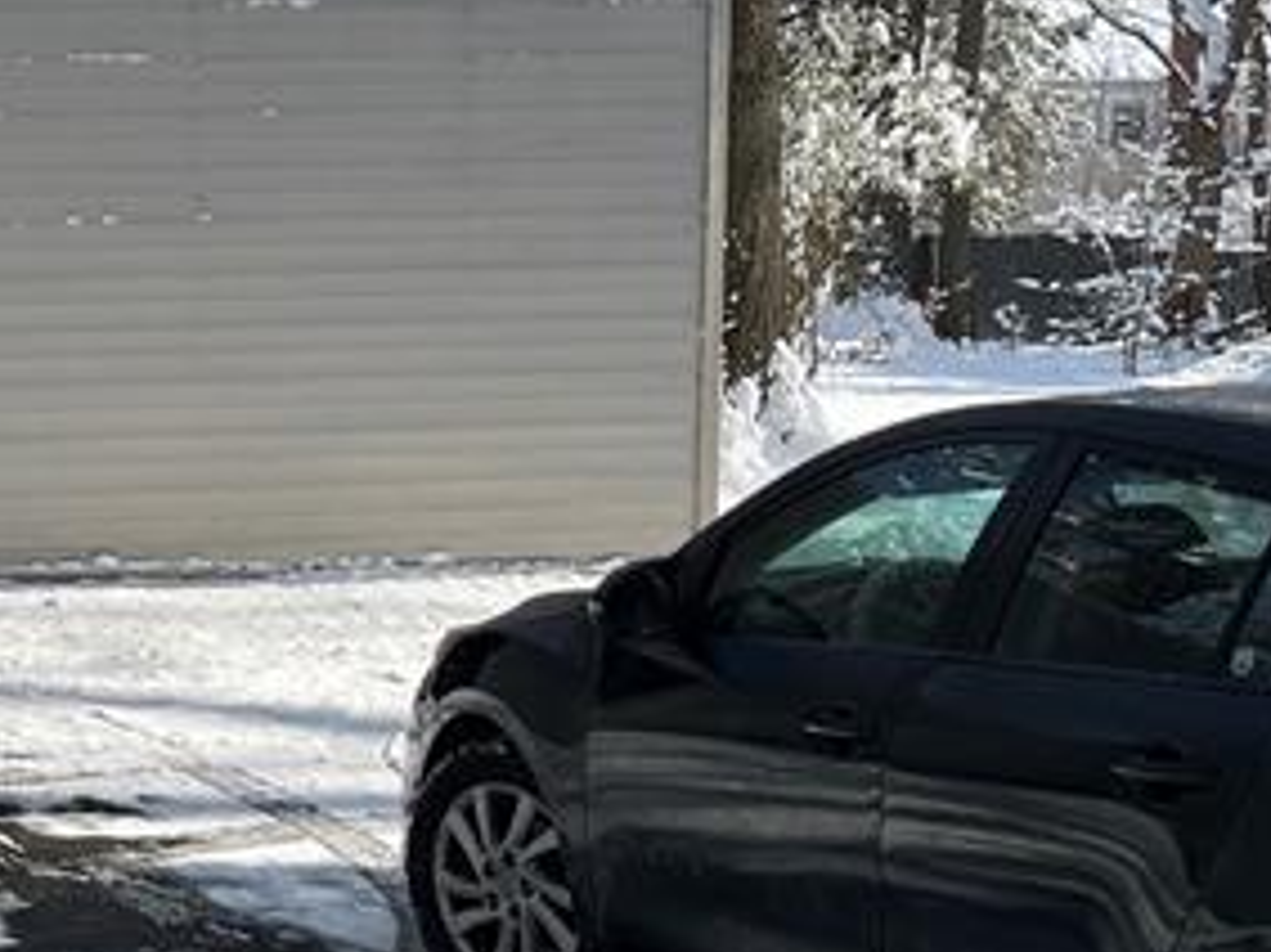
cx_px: -508
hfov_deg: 18.9
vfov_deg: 15.6
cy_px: 193
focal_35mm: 94
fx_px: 3450
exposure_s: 1/3521
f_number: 1.6
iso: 50
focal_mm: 5.1
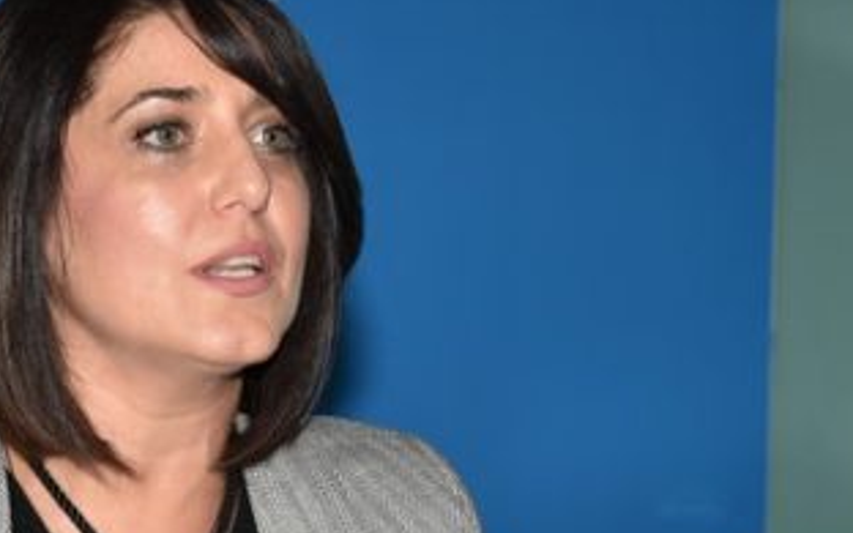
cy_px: 517
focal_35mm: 169
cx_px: 268
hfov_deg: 12.4
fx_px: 3935
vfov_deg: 7.7
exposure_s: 1/160
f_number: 5
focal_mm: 45
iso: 100
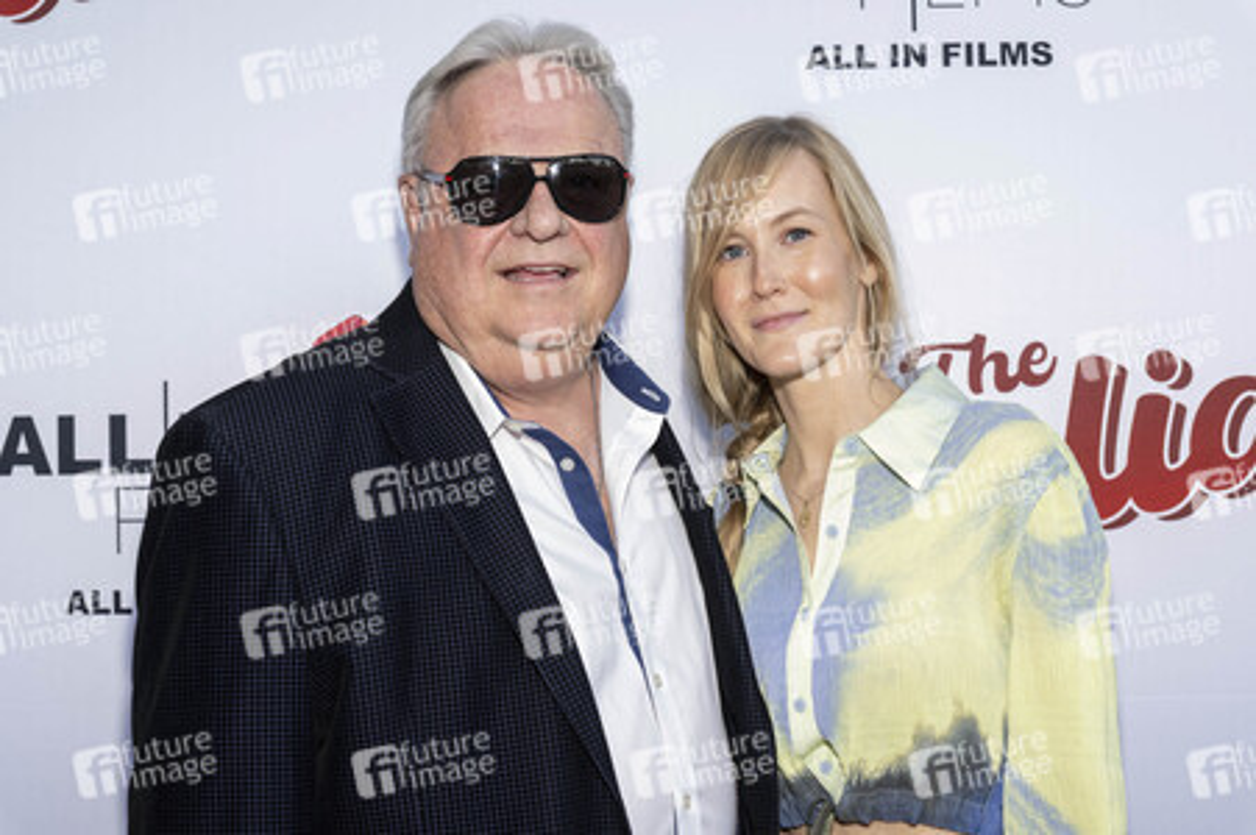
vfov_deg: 29.8
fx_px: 1569
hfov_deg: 43.6
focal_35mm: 45
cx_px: 628
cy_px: 418
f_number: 5.6
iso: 400
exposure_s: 1/200
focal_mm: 45
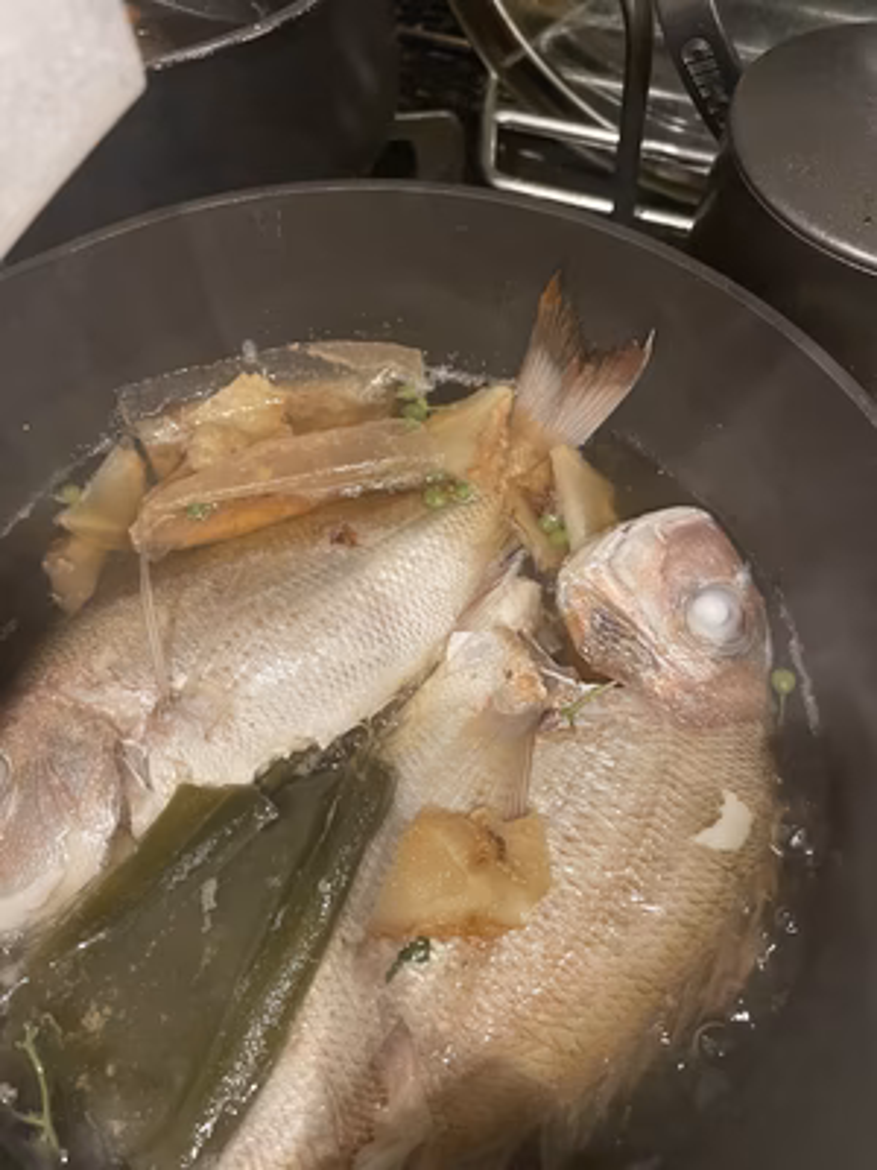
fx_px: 878
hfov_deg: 53.1
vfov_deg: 67.3
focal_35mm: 26
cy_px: 585
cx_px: 438
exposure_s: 1/50
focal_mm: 4.2
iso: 320
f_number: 1.6
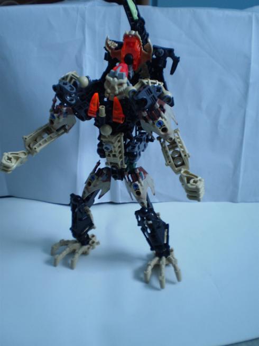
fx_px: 359
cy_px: 173
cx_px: 130
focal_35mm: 36
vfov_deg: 51.3
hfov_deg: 39.7
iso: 125
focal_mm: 6.3
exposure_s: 1/5
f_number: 3.1
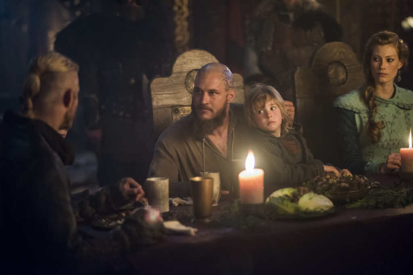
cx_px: 206
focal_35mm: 85
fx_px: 975
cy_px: 138
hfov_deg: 23.9
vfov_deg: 16.1
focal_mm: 85
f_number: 1.8
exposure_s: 1/160
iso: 2500
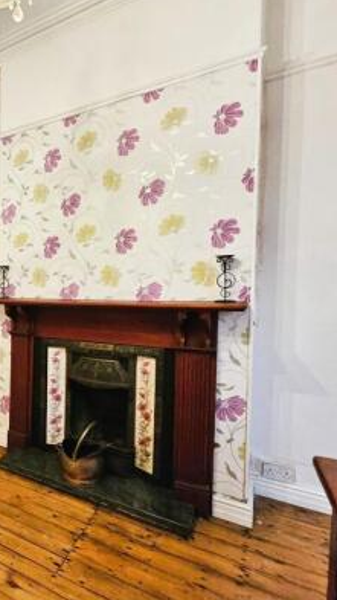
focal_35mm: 21
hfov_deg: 43.3
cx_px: -22
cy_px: 324
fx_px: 334
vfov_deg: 83.7
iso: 400
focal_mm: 1.7
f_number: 2.2
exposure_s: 1/50
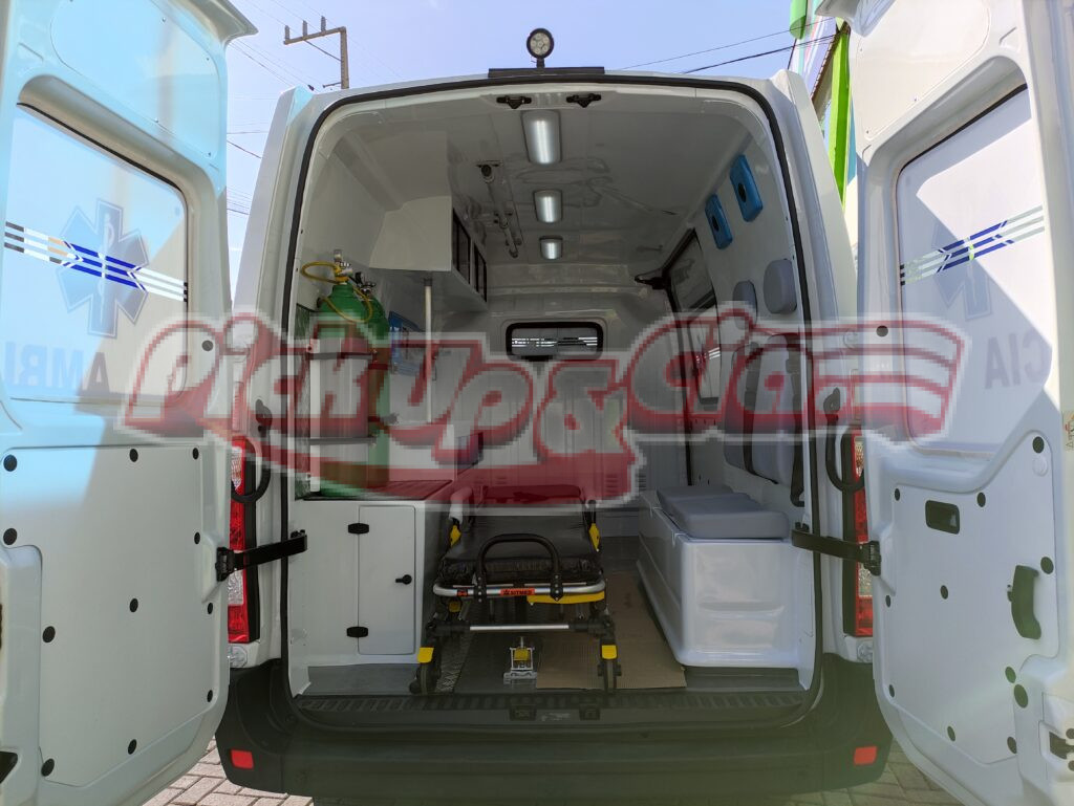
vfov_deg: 54.9
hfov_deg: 69.4
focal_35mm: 25
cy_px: 403
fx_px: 776
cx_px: 537
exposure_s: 1/547
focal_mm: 5.43
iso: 100
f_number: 1.89
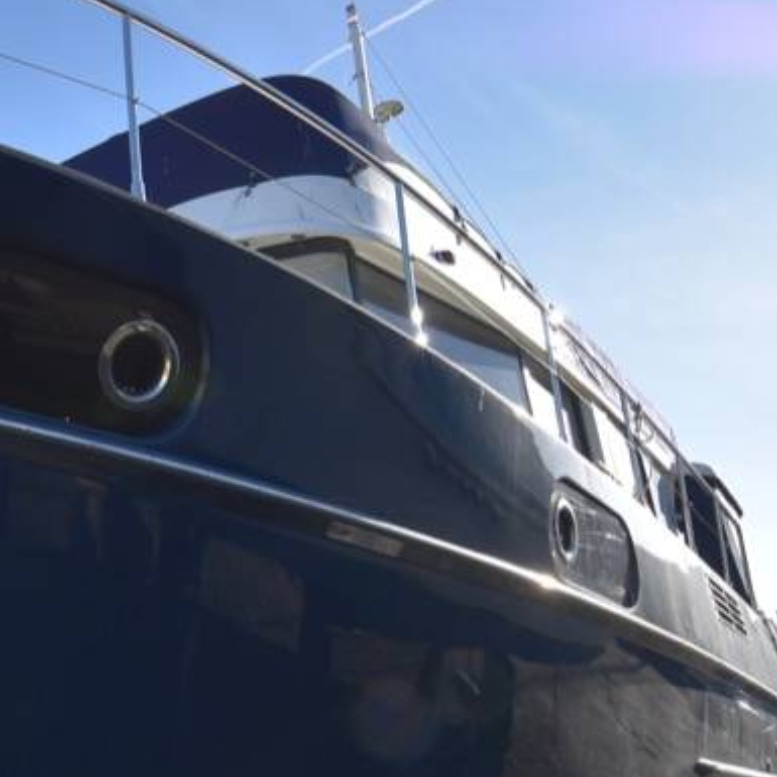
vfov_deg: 39.1
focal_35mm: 43
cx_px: -44
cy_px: 447
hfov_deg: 34.6
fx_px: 1092
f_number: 8
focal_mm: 10
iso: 200
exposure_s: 1/250
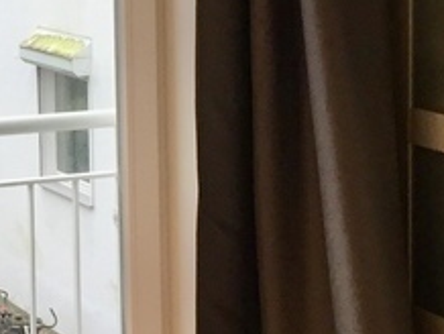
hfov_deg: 14.2
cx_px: -20
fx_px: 1746
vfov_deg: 10.9
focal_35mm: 136
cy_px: 114
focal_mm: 4.15
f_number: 2.2
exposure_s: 1/33
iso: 40
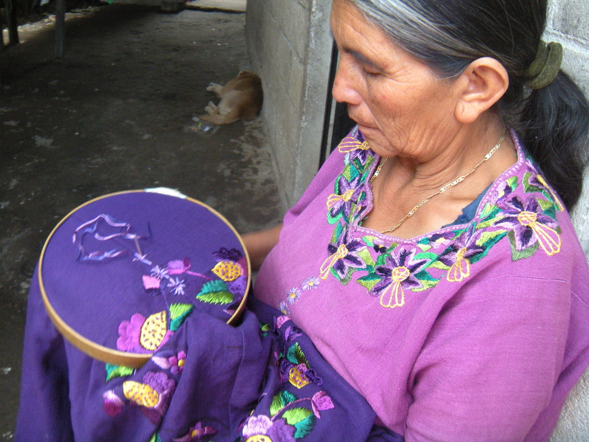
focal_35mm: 35
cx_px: 294
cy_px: 221
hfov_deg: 52.6
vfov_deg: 40.7
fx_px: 596
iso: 216
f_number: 3.8
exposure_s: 1/60
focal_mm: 5.9
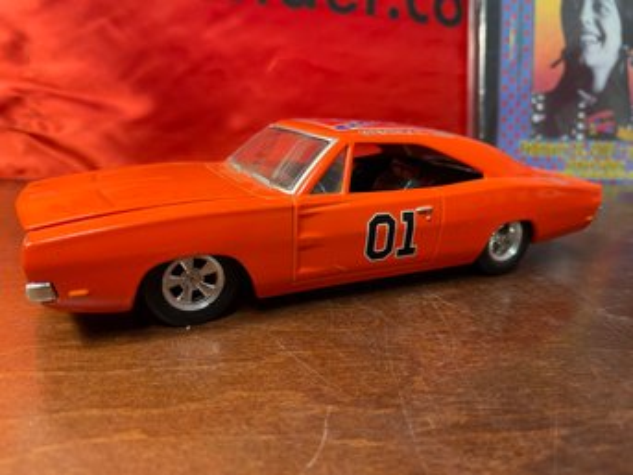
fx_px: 475
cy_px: 238
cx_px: 316
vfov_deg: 53.0
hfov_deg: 67.3
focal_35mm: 26
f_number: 1.6
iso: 160
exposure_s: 1/60
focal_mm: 4.2
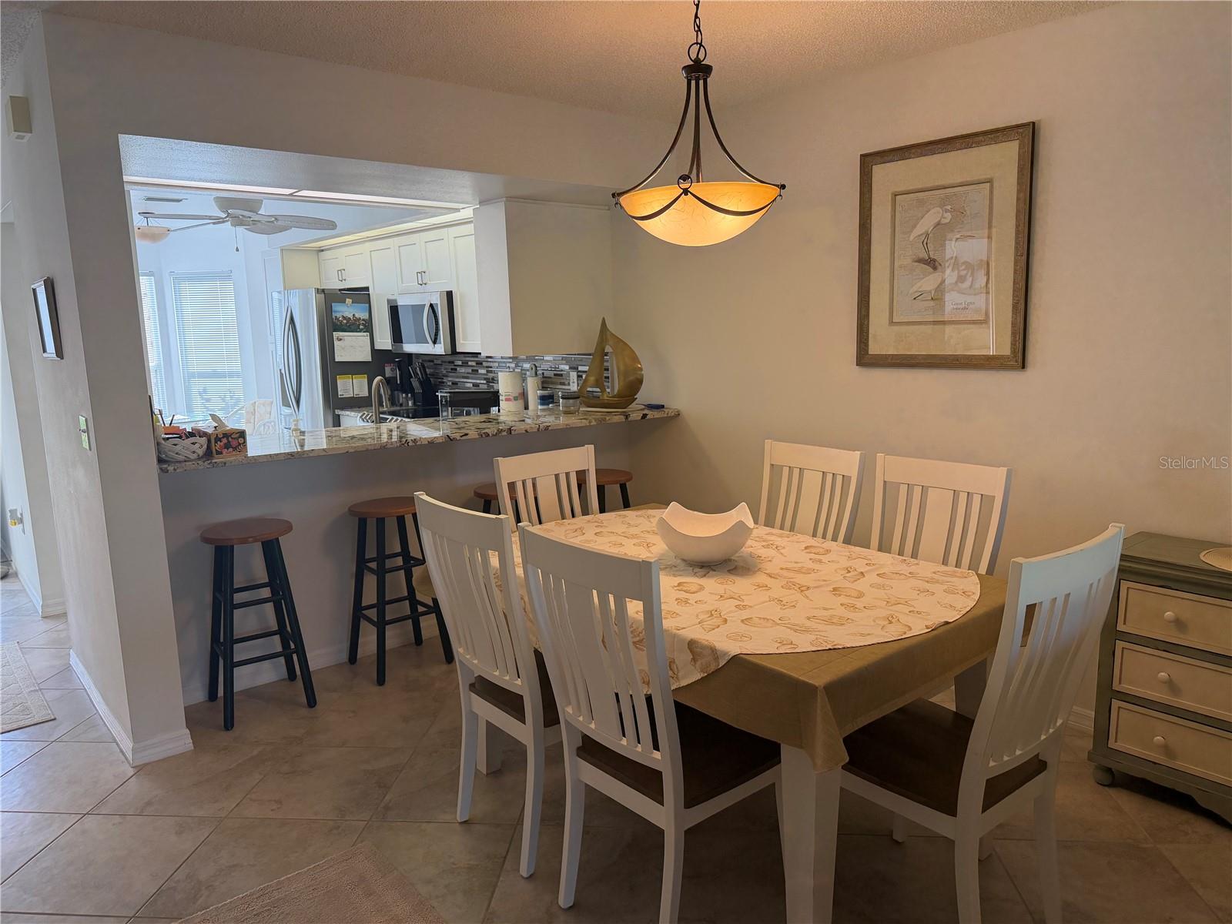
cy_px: 462
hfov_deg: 71.6
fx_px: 854
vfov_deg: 56.8
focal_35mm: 24
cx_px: 616
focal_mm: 6.76
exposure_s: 1/226
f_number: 1.78
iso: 200
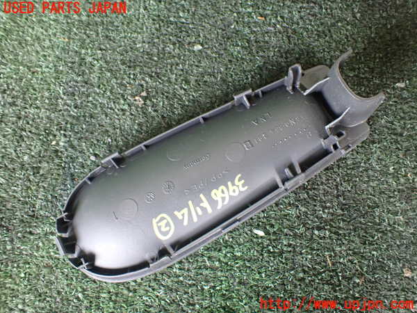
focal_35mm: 30
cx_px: 208
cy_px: 156
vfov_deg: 46.8
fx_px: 361
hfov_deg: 60.0
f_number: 2.3
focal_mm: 5.4
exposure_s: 1/100
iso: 800
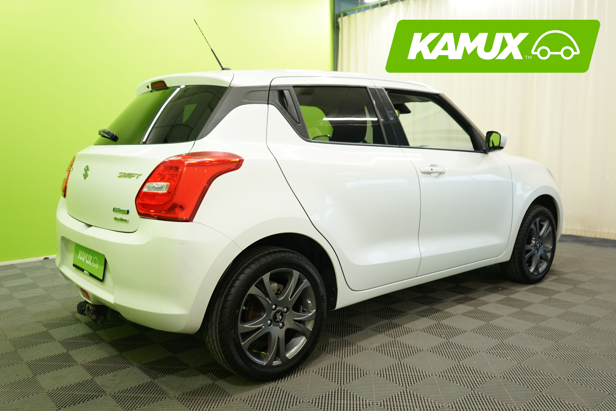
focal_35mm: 29
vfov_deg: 45.0
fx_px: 496
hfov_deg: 63.7
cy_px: 206
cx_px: 308
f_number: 3.5
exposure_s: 1/30
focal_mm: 29
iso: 320
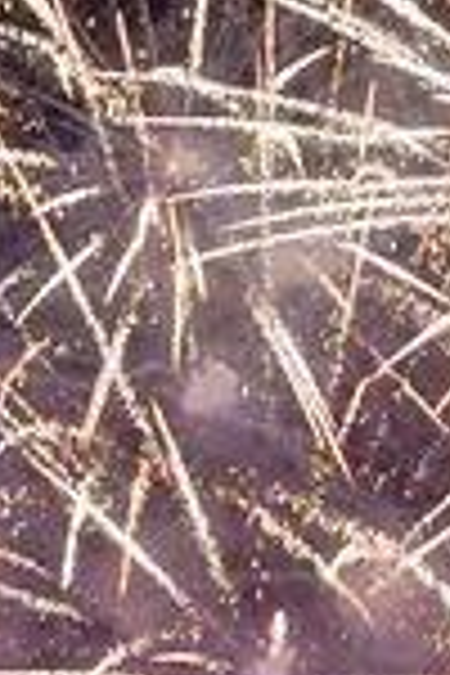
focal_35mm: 376
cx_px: 202
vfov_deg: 5.4
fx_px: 7049
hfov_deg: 3.7
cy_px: 1107
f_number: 7.1
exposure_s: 1/15
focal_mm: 31.5
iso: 3200
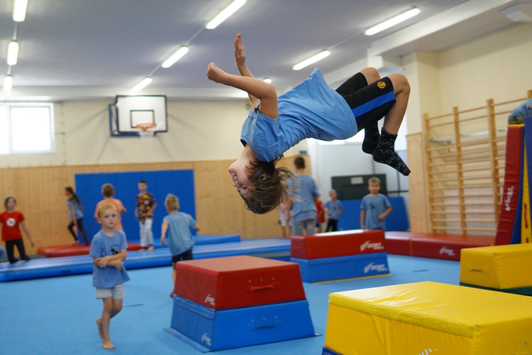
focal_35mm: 45
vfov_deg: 29.9
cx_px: 266
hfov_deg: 43.6
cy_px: 178
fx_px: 665
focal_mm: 30
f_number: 1.4
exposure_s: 1/4000
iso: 2000
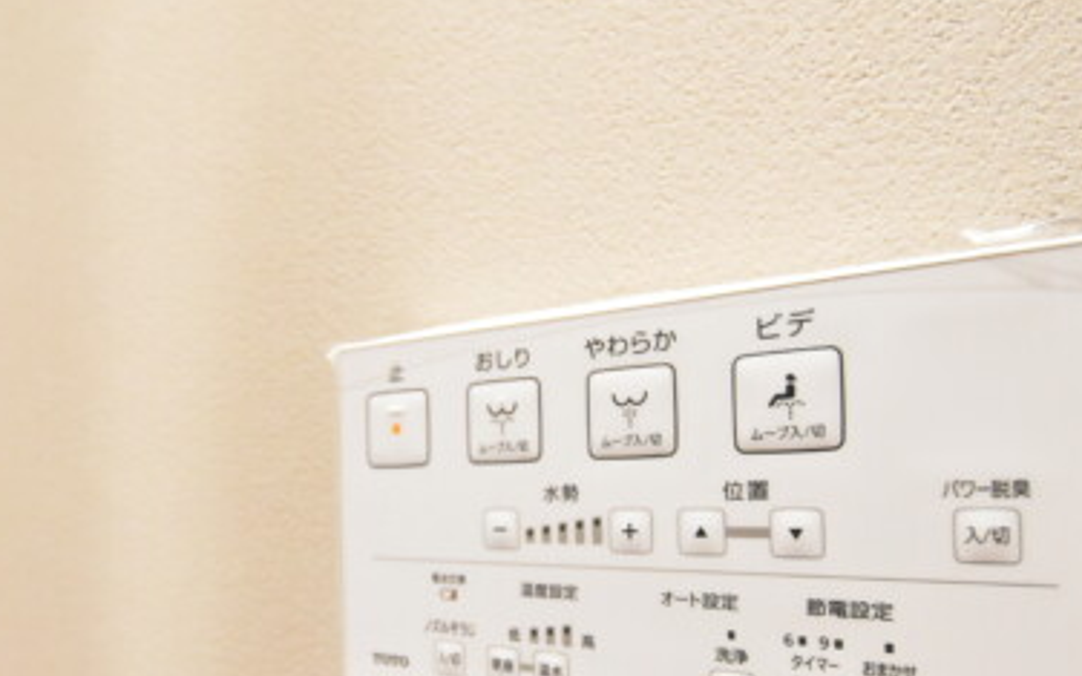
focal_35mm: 26
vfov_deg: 46.3
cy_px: 485
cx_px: 423
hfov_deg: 69.6
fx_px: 767
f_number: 3.5
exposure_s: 1/50
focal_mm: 10
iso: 6400
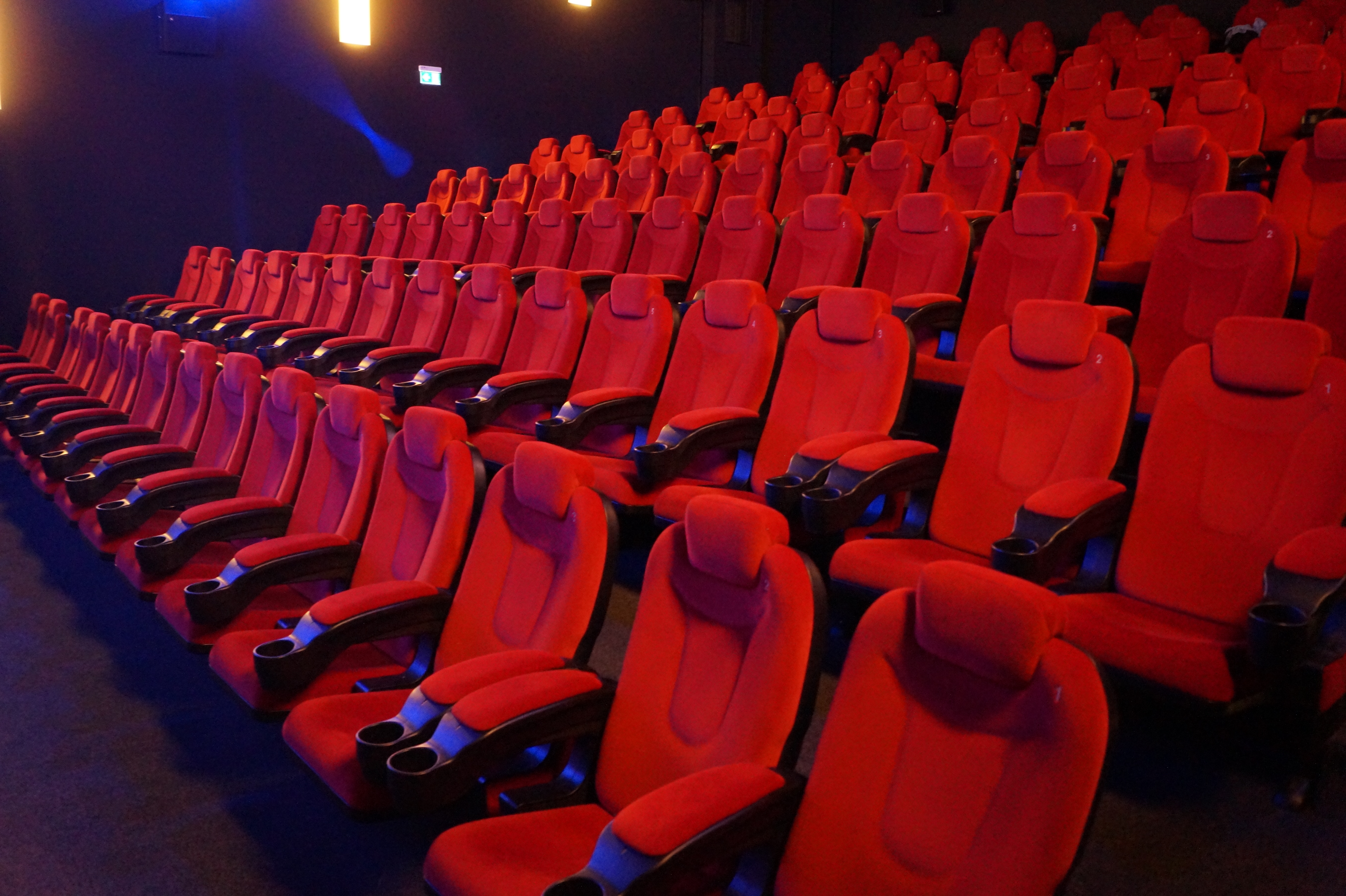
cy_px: 448
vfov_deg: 47.9
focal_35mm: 27
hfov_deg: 67.4
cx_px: 673
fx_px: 1009
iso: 3200
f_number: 3.5
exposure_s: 1/15
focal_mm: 18
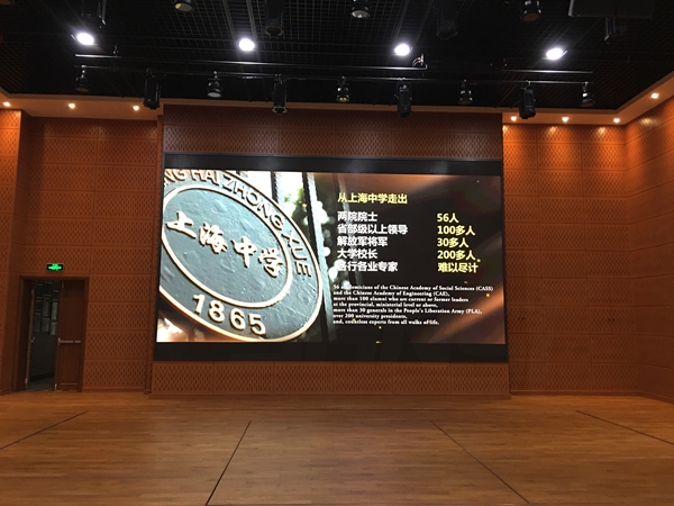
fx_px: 565
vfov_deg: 48.2
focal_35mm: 29
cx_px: 337
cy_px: 253
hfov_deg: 61.7
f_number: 2.2
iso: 100
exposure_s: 1/17
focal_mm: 4.15
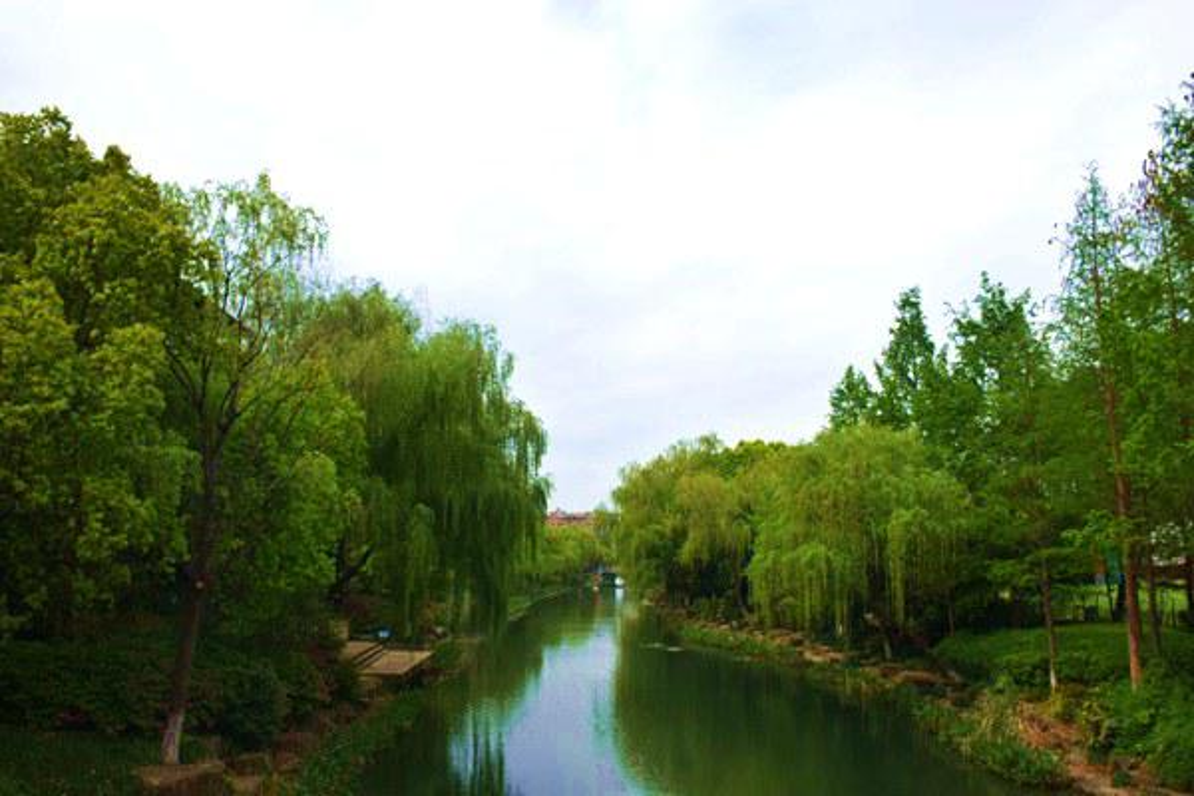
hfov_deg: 67.4
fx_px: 895
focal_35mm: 27
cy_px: 398
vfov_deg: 47.9
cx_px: 597
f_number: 10
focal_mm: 18
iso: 200
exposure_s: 1/500
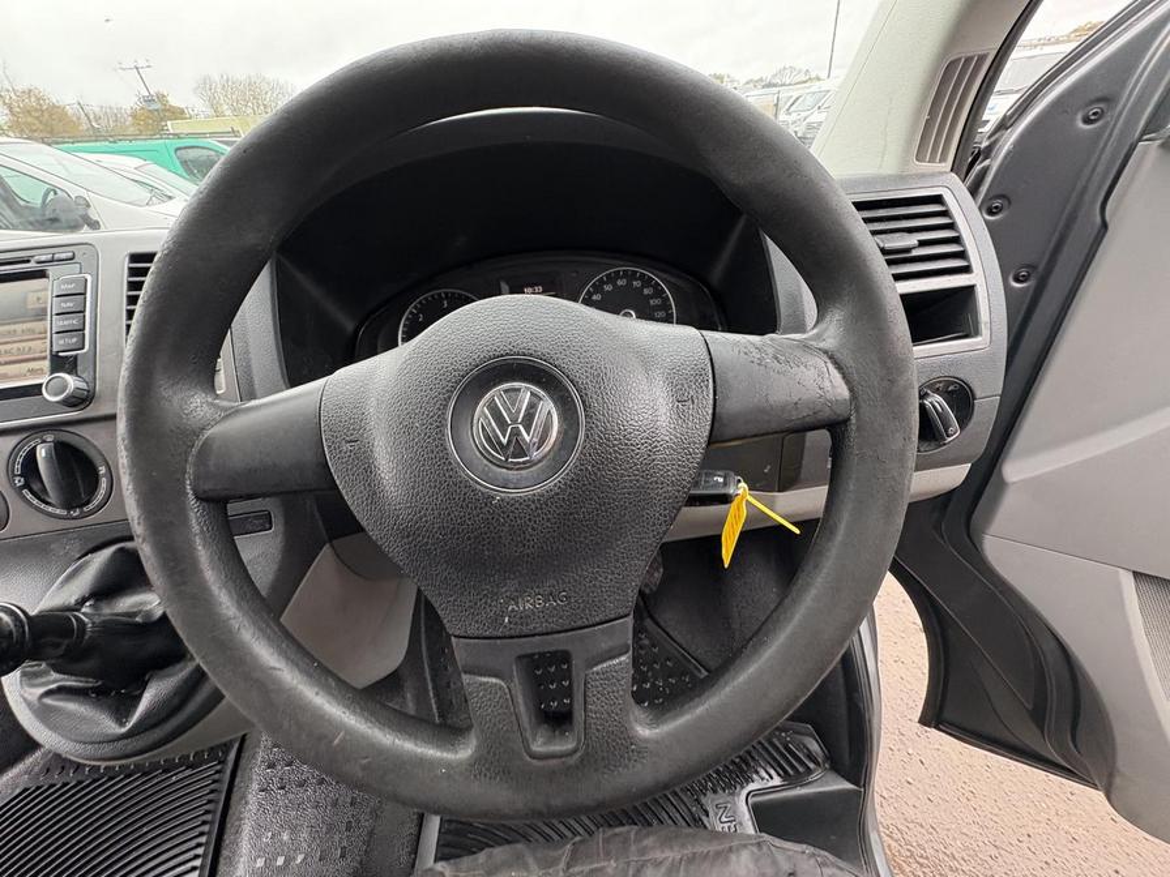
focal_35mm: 14
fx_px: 473
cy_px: 438
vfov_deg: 85.7
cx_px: 585
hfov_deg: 102.1
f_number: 2.2
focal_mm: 2.22
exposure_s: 1/99
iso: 200
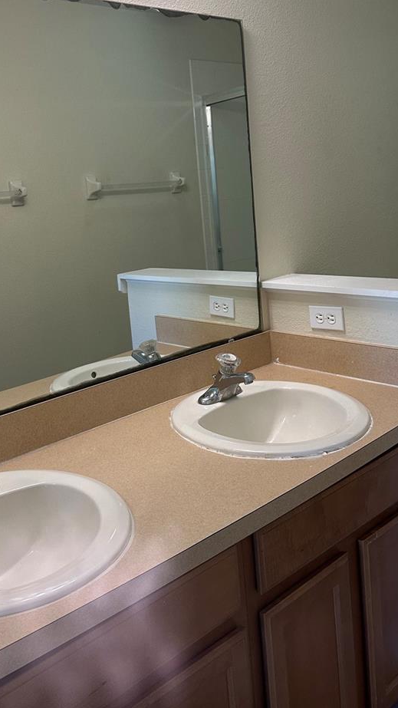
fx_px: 638
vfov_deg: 57.3
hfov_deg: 34.4
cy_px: 262
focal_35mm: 34
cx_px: 146
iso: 200
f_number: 1.78
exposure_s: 1/120
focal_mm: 6.86
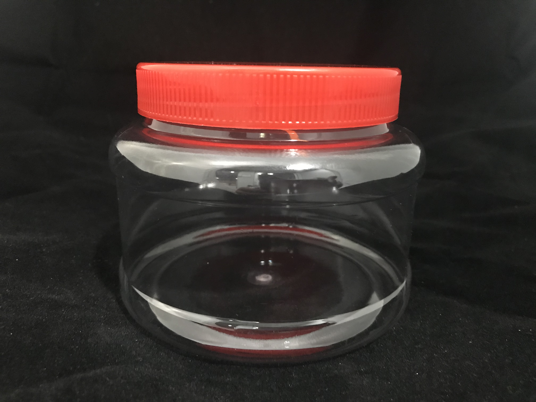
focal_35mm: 28
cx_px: 268
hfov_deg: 63.4
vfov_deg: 49.7
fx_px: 434
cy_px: 201
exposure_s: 1/4
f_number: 1.8
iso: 100
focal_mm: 3.99
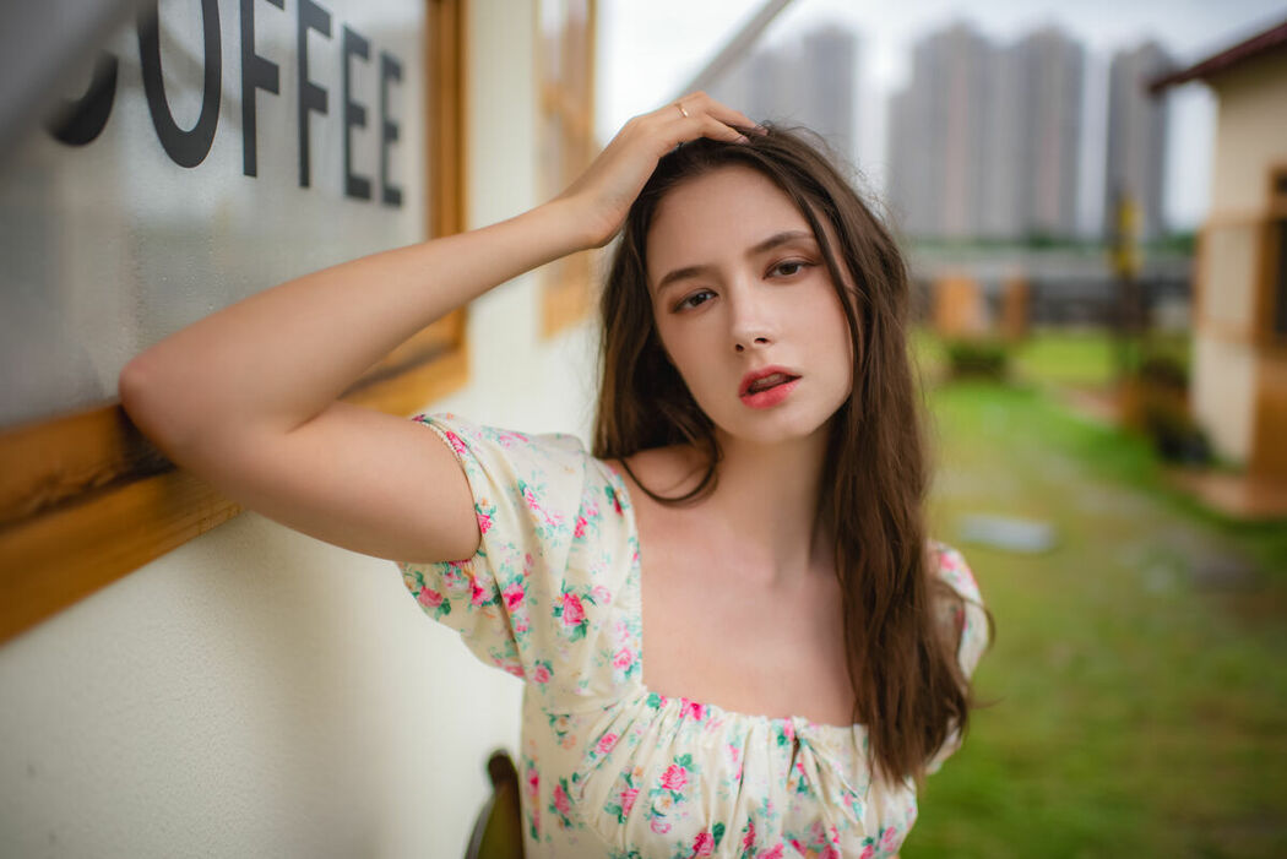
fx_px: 1252
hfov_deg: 54.4
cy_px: 430
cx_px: 644
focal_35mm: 35
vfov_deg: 37.9
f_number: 1.4
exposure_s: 1/3200
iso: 200
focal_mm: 35
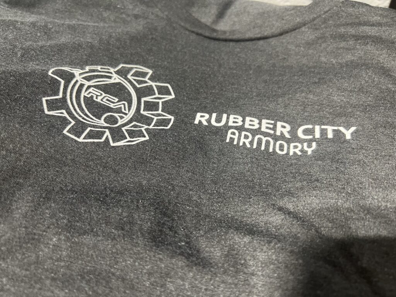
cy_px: 148
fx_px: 297
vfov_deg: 53.1
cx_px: 198
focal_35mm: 26
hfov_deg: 67.3
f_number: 1.5
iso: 250
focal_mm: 5.7
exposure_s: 1/60
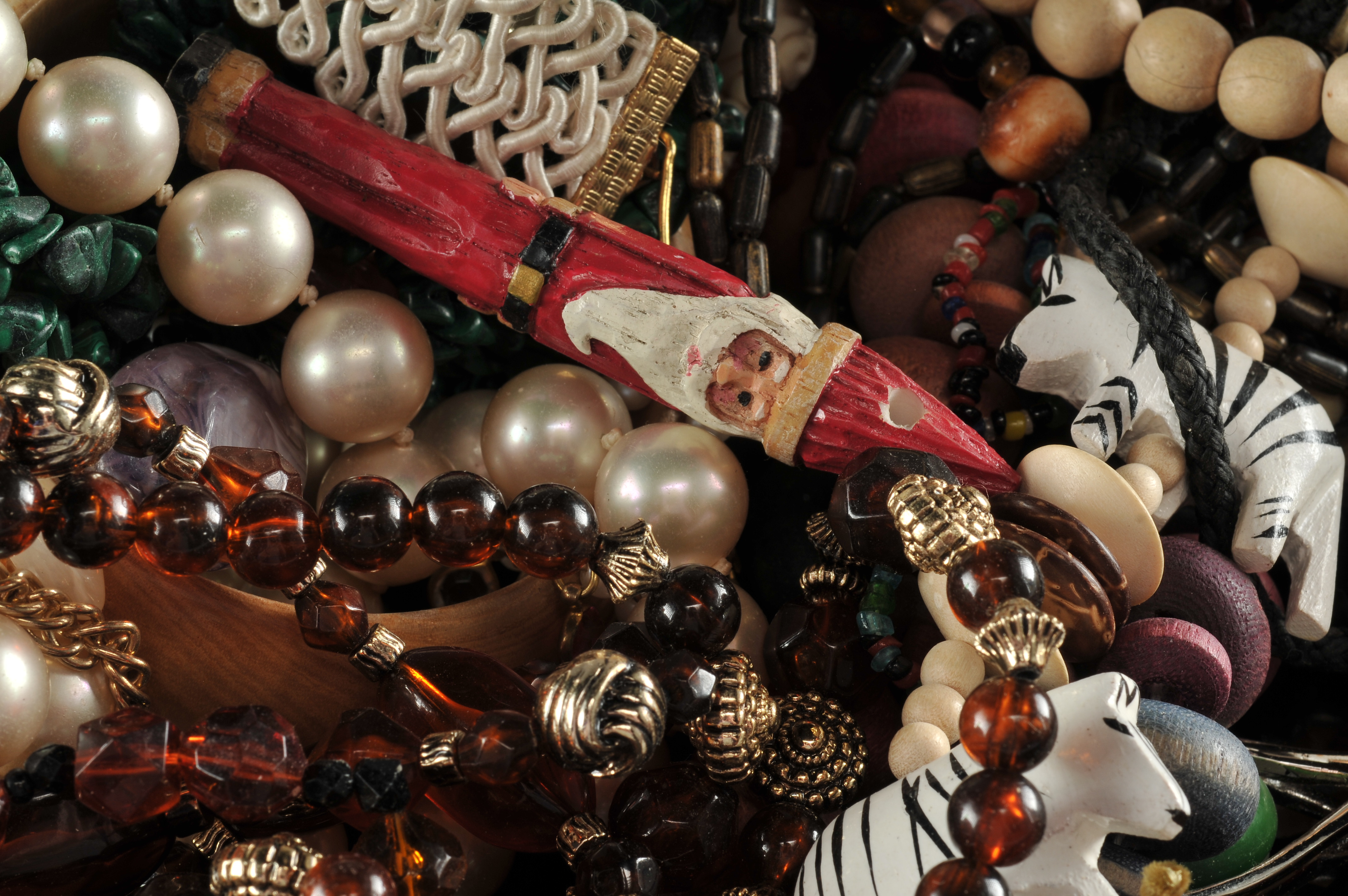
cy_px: 448
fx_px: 3366
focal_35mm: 90
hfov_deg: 22.6
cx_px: 674
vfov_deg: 15.2
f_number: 18
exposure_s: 1/250
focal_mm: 60
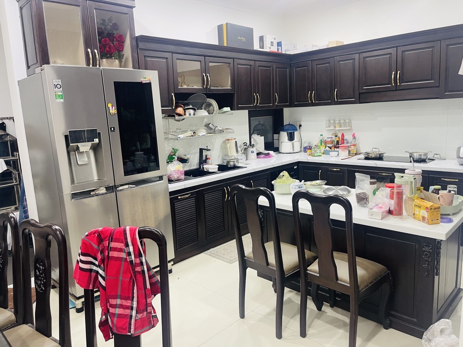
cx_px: 232
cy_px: 174
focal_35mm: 25
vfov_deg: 54.9
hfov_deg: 69.4
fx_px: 334
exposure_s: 1/50
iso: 125
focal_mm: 5.1
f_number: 1.6
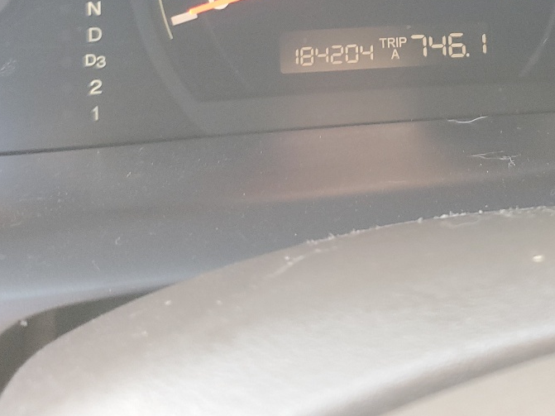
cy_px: -69
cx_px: 391
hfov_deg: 30.8
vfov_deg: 22.0
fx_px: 994
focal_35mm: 62
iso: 82
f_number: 1.5
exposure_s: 1/60.2
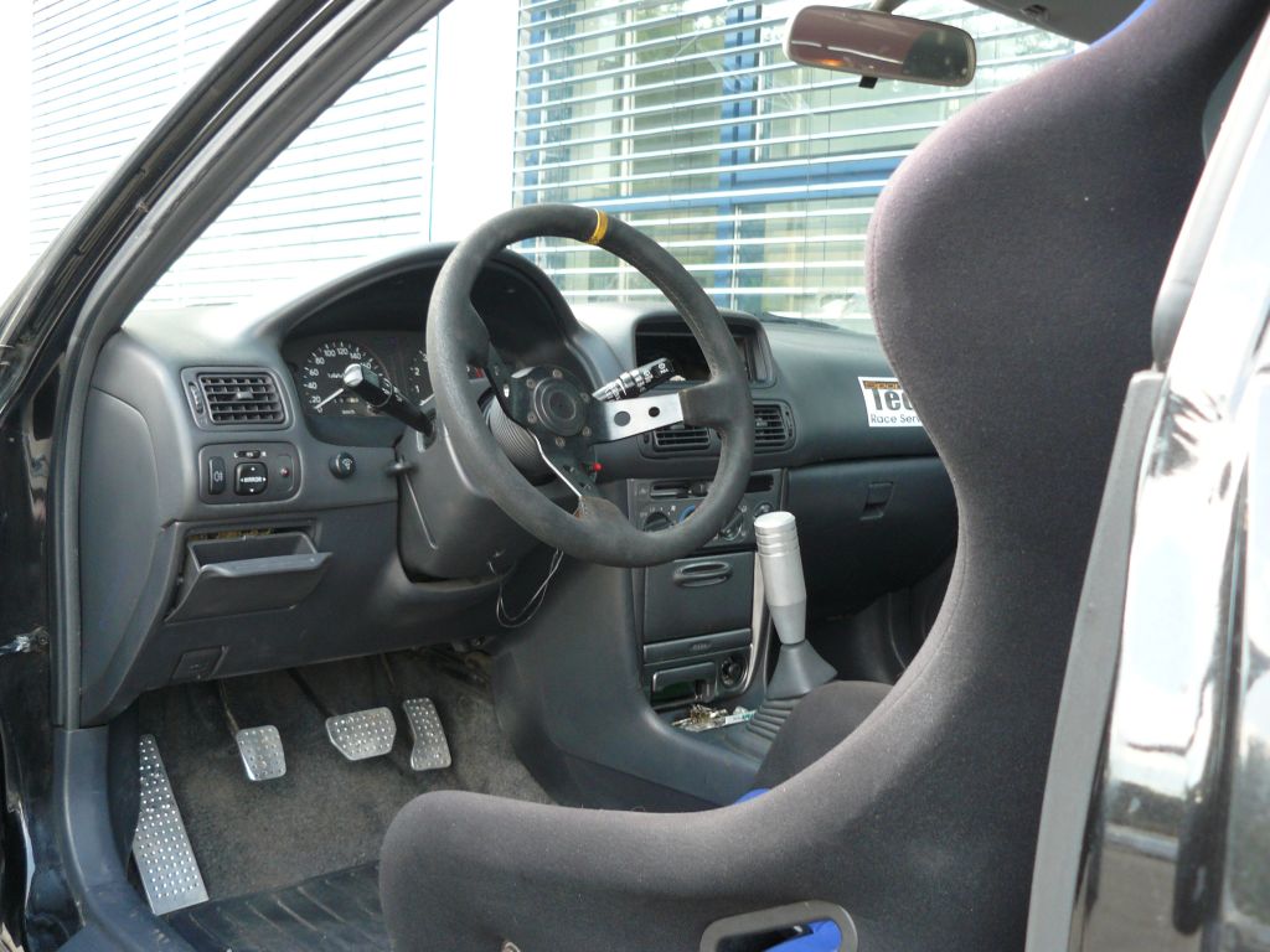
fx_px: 1321
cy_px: 476
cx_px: 635
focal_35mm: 36
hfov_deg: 51.4
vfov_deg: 39.7
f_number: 2.8
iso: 125
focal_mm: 6
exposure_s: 1/30
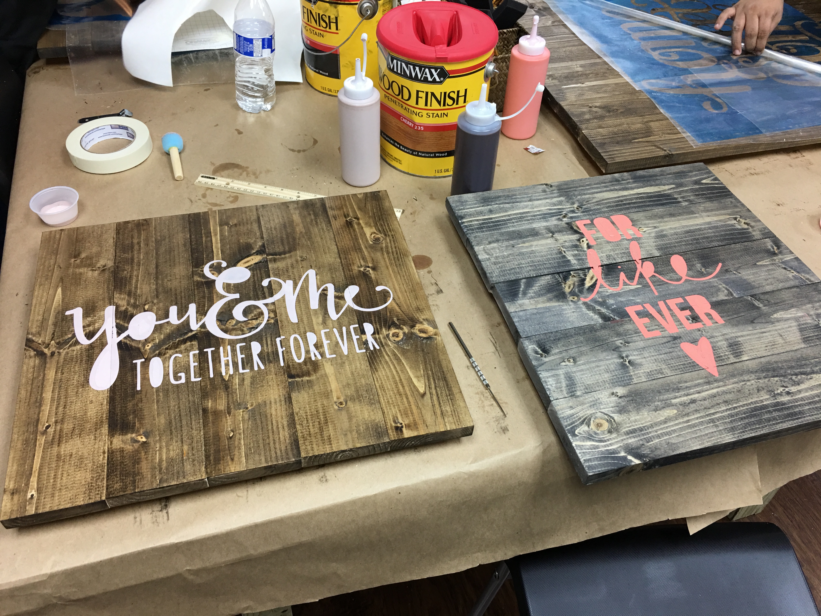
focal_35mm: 29
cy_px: 308
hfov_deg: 61.7
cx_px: 410
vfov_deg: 48.2
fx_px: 688
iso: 40
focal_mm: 4.15
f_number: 2.2
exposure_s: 1/30
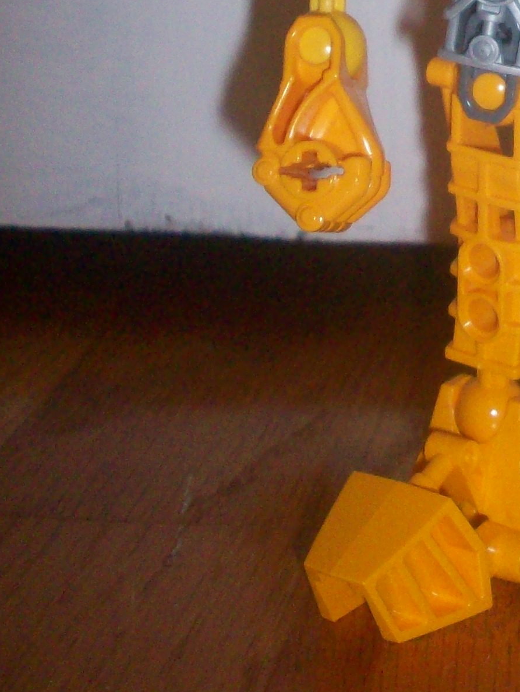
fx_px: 1902
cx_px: 654
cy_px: 22
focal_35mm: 95
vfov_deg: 20.1
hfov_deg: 14.9
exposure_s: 1/64
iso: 160
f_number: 2.8
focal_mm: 6.2
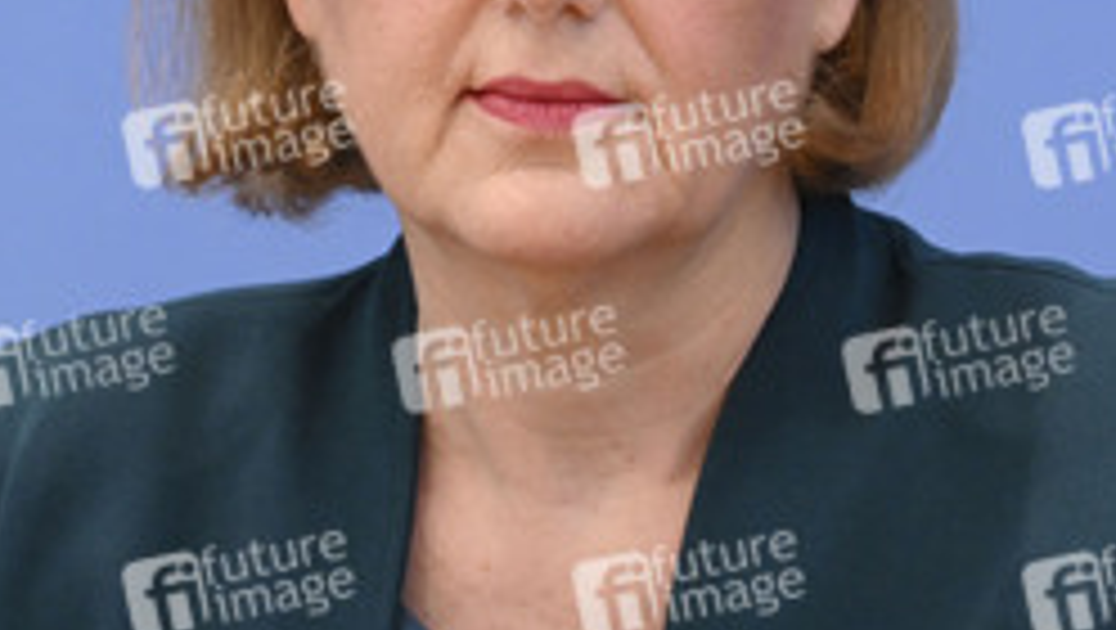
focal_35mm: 266
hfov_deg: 8.1
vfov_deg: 4.6
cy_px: 22
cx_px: 569
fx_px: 7878
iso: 4000
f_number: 7.1
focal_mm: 140
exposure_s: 1/400
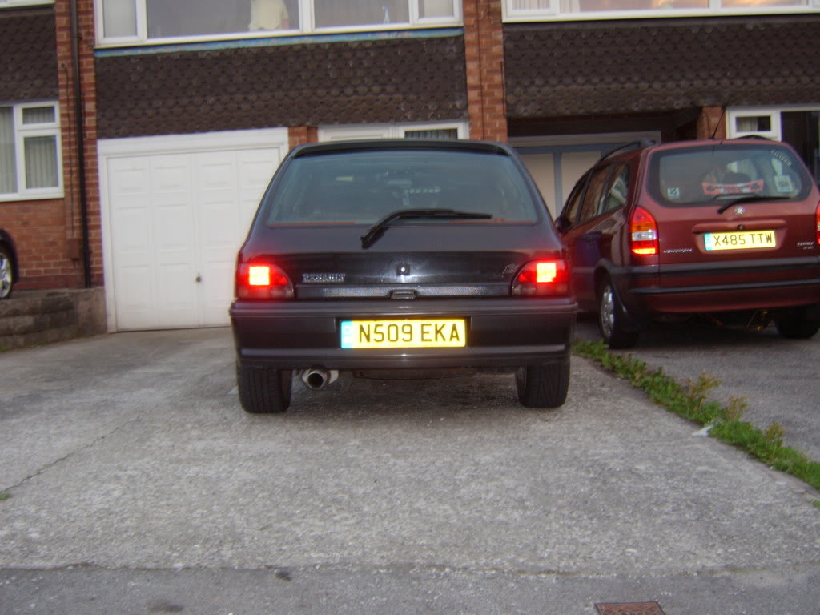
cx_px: 410
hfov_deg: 58.4
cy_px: 308
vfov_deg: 45.4
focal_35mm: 31
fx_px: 734
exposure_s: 1/30
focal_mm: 8.13
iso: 141
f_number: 2.7
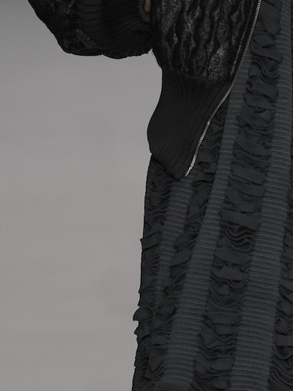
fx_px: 6187
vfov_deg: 3.6
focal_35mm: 548
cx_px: 303
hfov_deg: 2.7
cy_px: 52
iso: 1000
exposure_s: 1/500
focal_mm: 200
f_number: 5
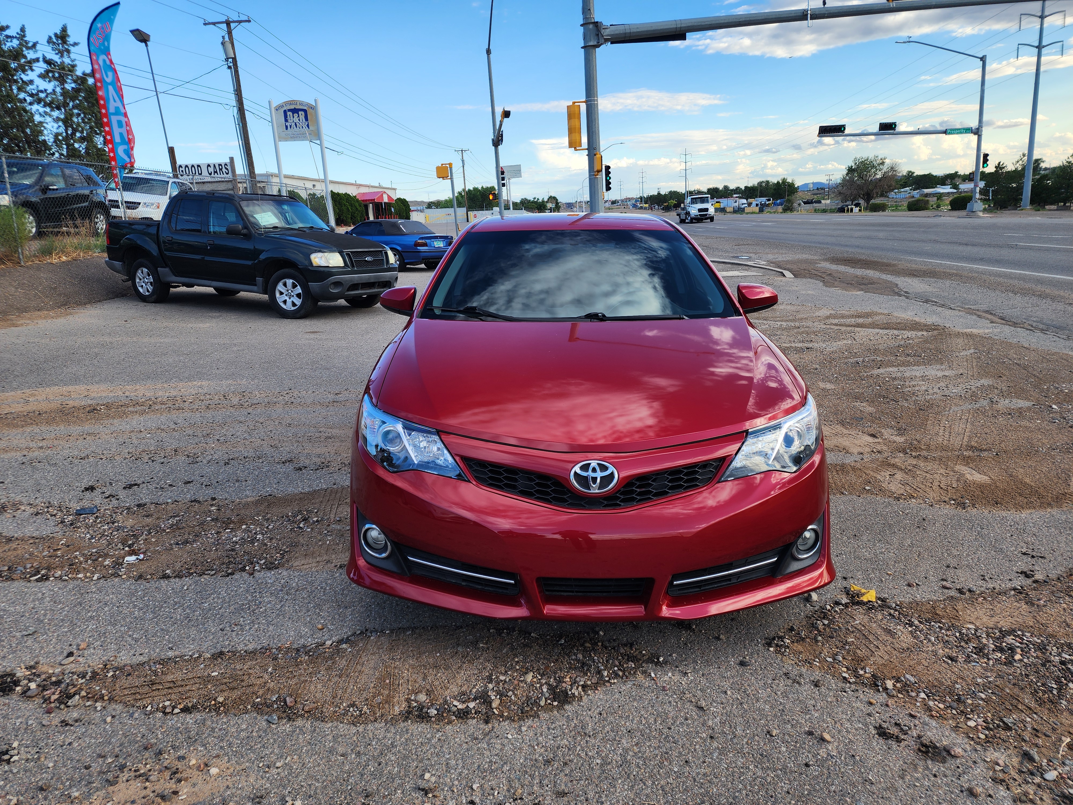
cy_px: 402
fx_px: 713
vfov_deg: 58.9
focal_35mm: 23
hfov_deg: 73.9
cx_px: 536
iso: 12
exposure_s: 1/299
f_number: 1.8
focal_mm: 6.4
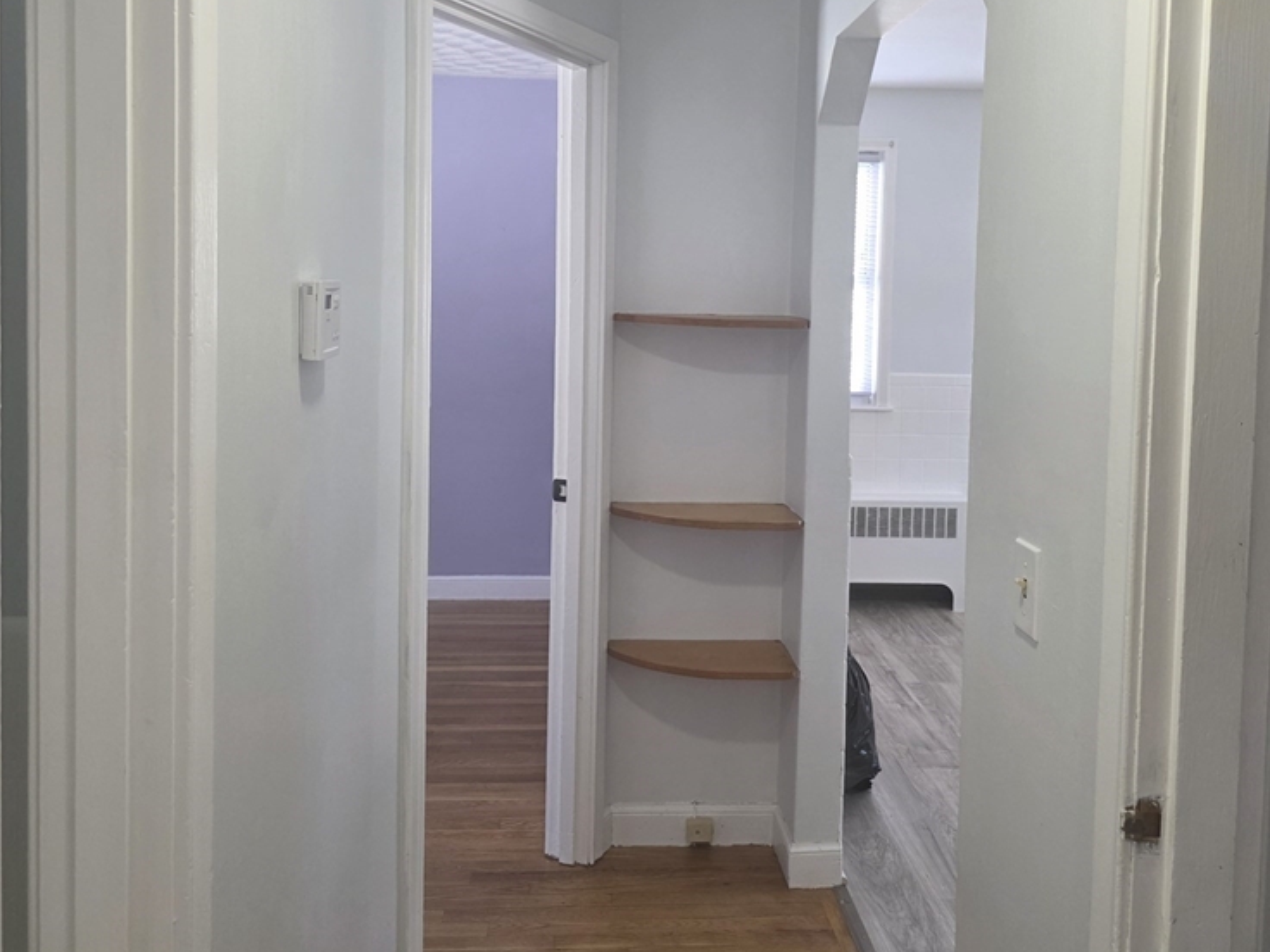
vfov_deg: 43.7
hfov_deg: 56.8
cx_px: 621
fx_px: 1174
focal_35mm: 32
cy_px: 336
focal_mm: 6.3
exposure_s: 1/120
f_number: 1.7
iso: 160
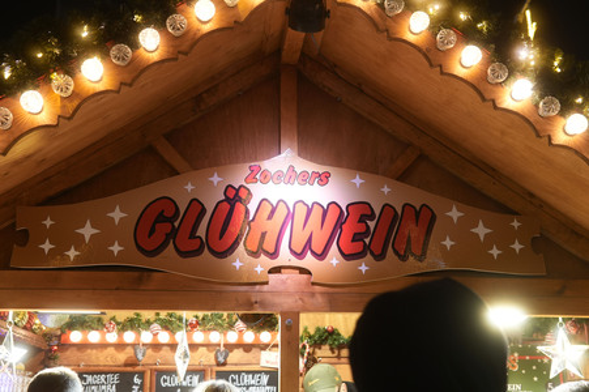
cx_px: 294
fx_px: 736
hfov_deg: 43.6
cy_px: 196
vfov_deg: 29.8
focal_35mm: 45
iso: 640
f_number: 2.8
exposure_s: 1/60
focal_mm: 30
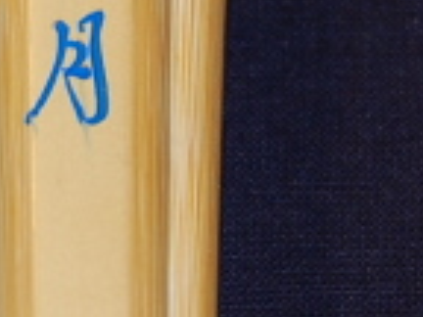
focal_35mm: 268
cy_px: 75
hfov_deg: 7.4
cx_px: 70
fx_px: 3275
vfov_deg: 5.5
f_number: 5.3
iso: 400
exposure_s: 1/60
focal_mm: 42
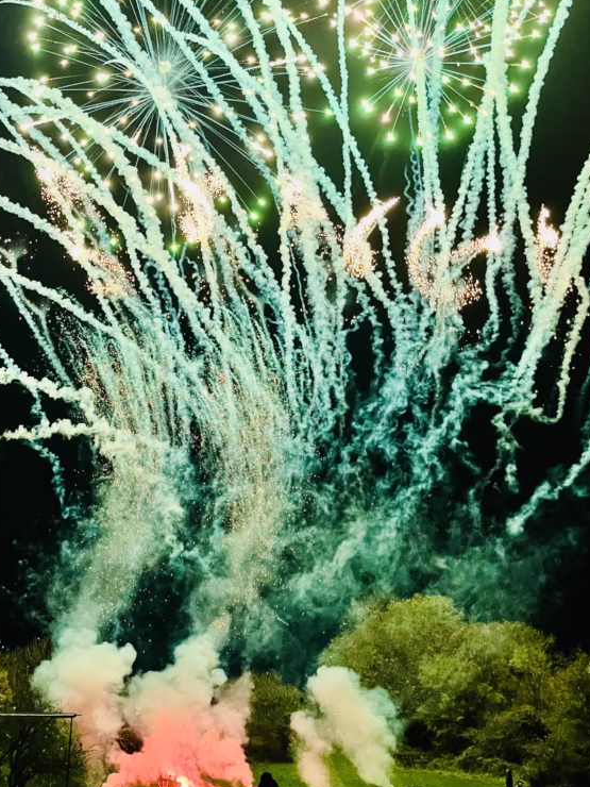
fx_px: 818
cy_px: 384
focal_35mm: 36
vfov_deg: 51.3
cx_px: 188
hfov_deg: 39.1
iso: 500
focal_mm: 5.1
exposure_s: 1/57
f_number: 1.6
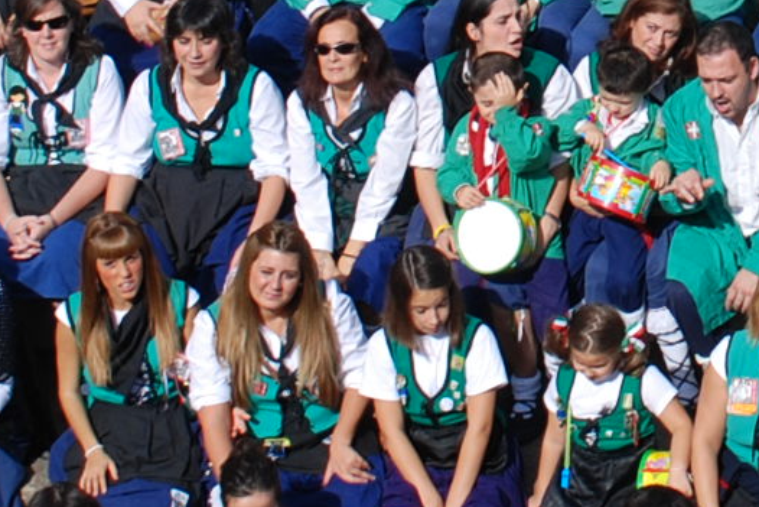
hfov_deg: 9.4
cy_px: -150
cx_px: 916
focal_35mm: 215
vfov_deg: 6.3
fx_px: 4534
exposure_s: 1/250
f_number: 8
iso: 100
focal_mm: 26
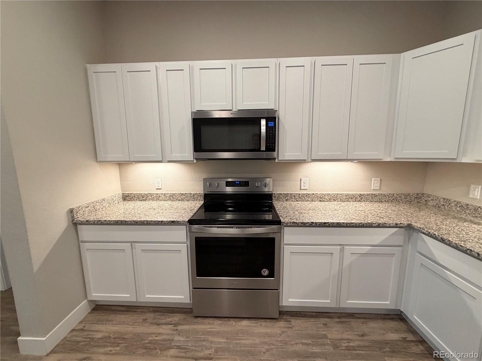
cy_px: 180
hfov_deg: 102.1
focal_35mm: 14
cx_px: 241
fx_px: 195
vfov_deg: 85.7
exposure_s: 1/120
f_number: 2.2
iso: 320
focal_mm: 2.22
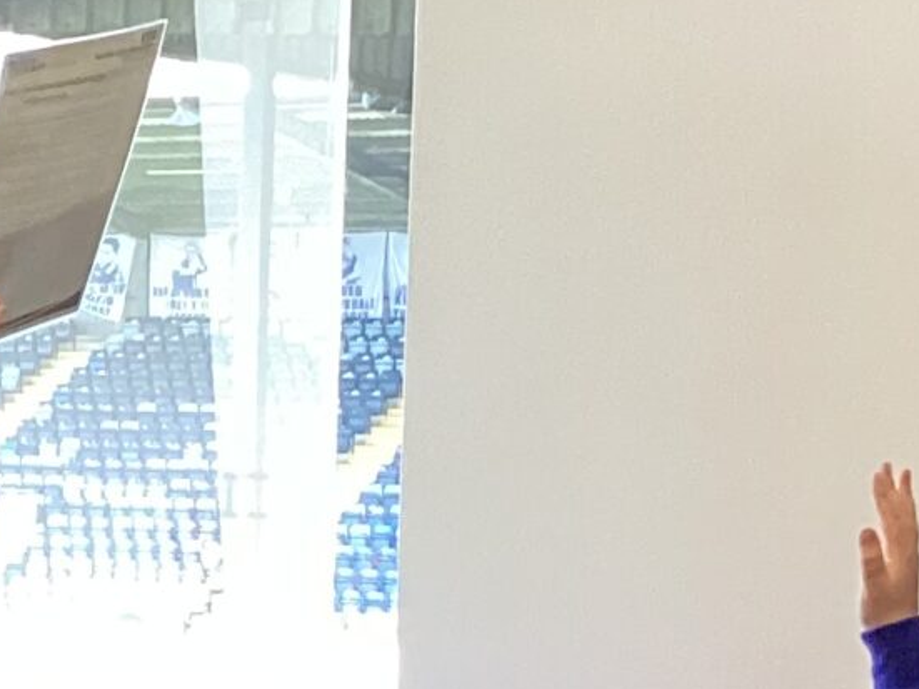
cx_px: -47
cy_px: 939
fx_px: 3822
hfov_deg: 13.5
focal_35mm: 144
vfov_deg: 10.1
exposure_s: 1/50
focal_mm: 3.3
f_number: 2.4
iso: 125
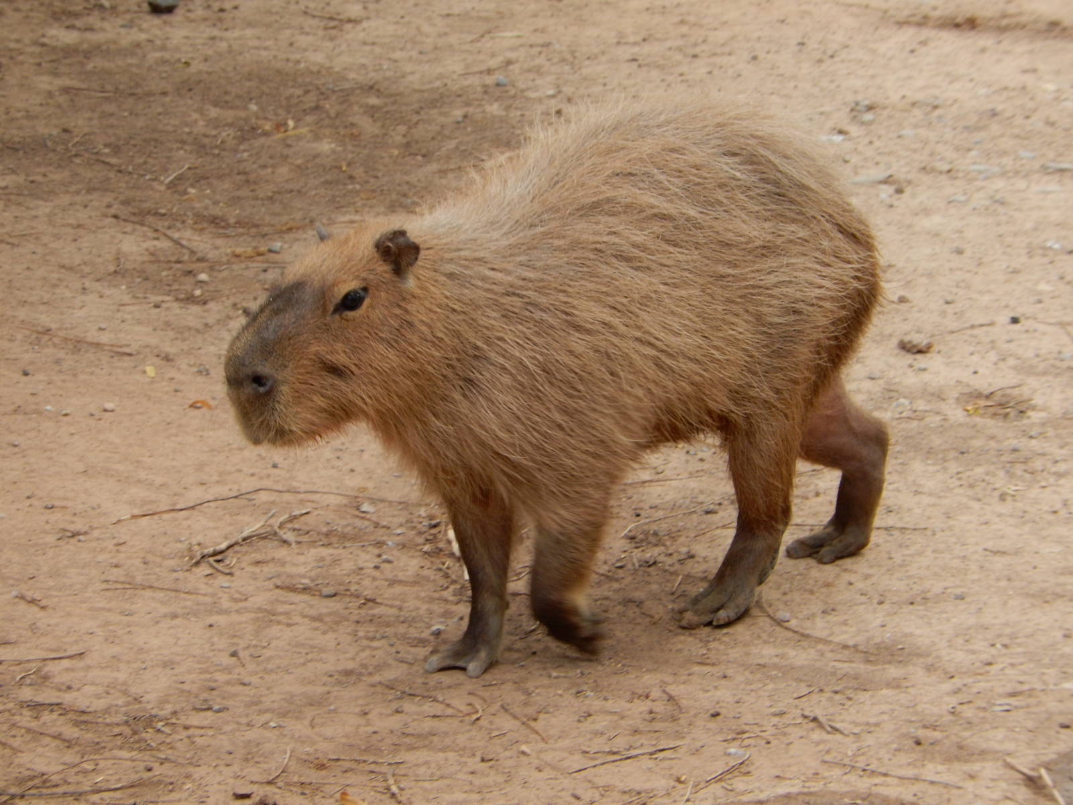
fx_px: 9268
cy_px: 402
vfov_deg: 5.0
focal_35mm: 299
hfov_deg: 6.6
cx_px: 536
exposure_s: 1/100
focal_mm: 53.6
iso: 125
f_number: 6
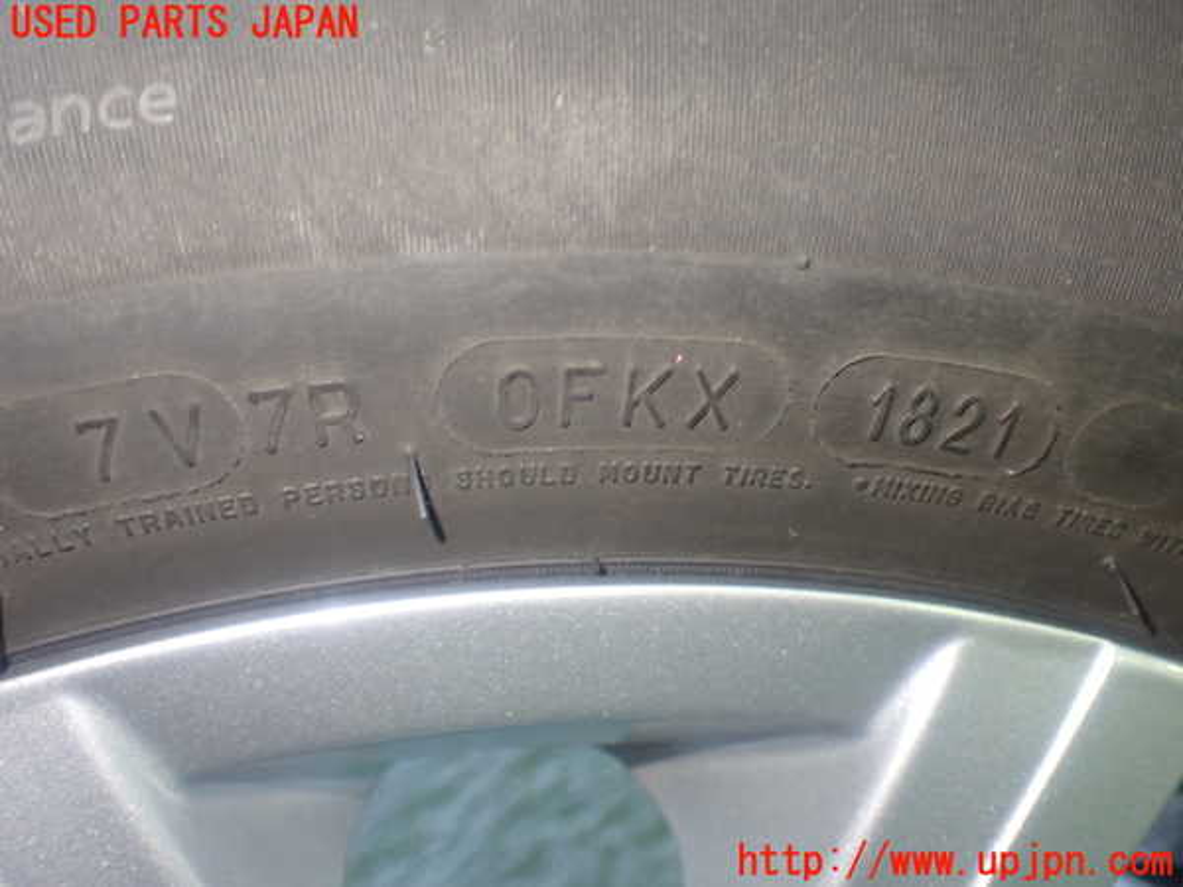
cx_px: 592
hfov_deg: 49.0
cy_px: 444
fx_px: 1299
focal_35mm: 38
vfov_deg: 37.7
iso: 800
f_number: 2.7
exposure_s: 1/30
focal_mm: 6.83
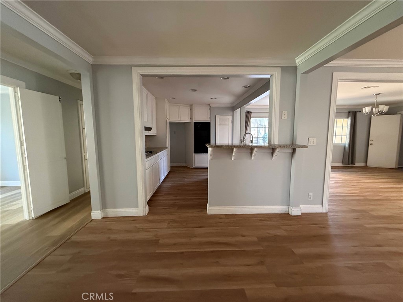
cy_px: 151
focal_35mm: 14
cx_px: 202
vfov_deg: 85.7
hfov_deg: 102.1
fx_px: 163
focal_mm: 2.22
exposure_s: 1/60
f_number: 2.2
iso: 800
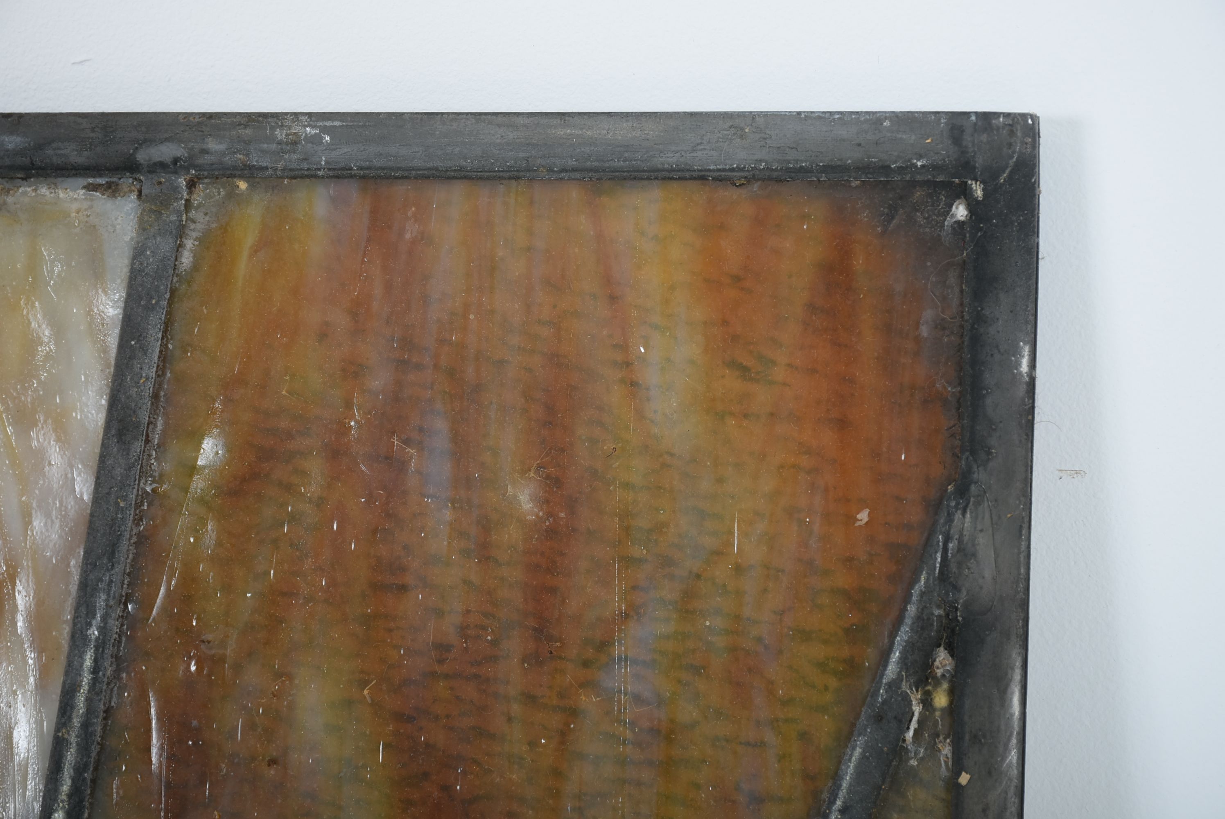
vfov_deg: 11.4
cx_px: 612
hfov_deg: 17.0
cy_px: 410
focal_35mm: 120
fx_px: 4086
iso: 200
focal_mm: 80
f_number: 10
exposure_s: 1/200
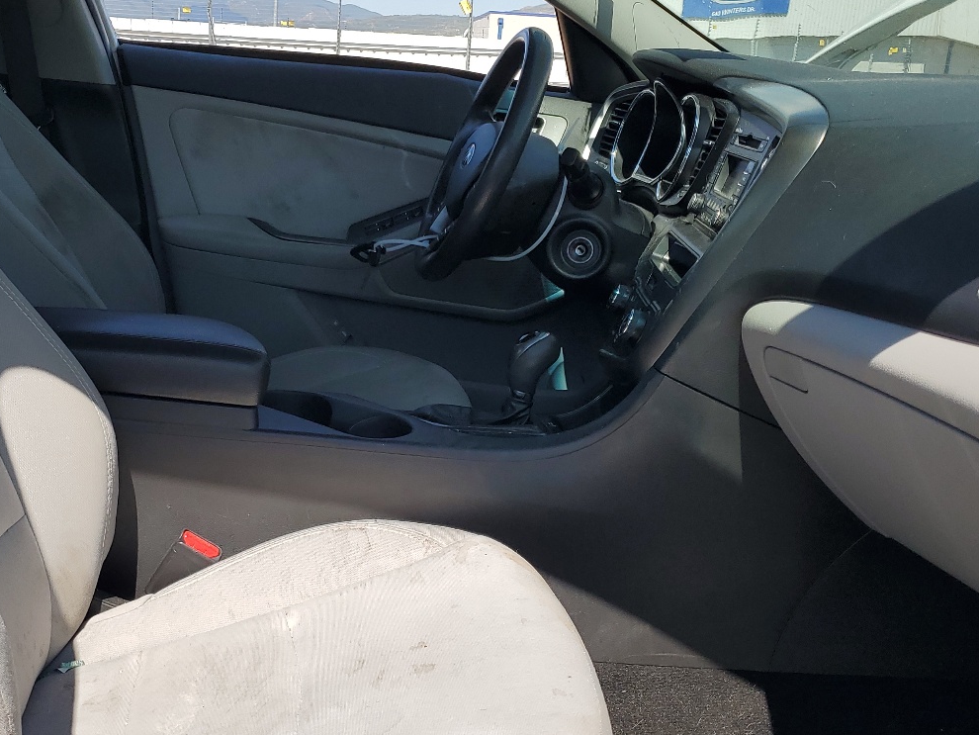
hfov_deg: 44.6
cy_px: 387
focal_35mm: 42
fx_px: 1188
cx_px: 400
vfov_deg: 34.4
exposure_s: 1/2000
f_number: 1.5
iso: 50
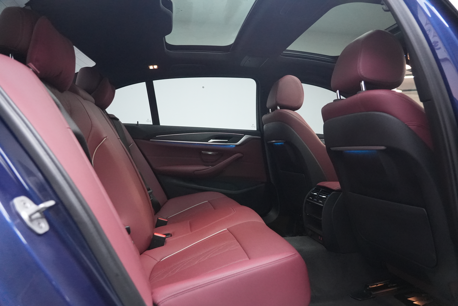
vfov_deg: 53.2
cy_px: 153
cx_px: 229
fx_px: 305
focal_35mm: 24
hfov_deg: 73.7
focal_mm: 24
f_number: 4
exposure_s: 1/100
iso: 12800
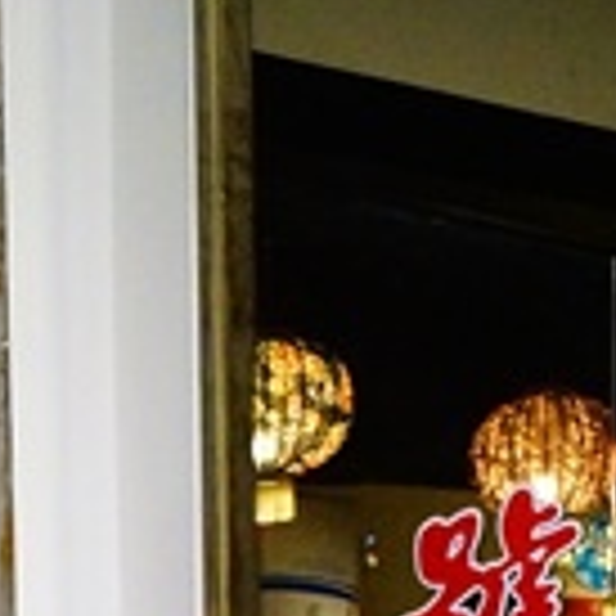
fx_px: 2698
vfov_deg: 12.0
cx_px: -27
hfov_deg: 12.8
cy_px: 1088
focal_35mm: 134
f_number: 5.6
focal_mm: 18
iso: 3200
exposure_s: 1/40
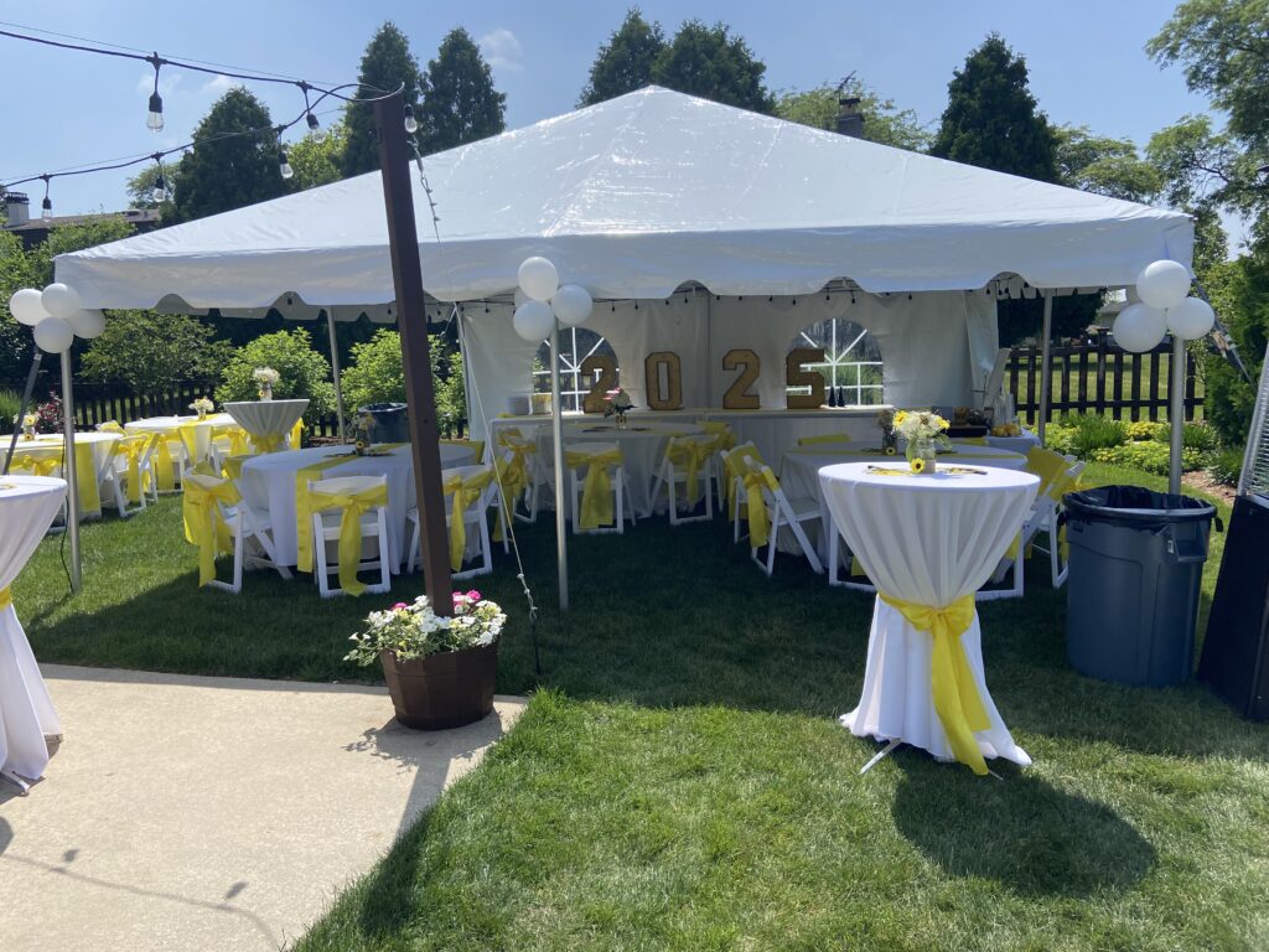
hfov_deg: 67.3
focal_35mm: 26
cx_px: 634
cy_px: 476
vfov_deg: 53.1
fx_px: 953
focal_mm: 4.25
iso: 32
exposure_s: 1/3300
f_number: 1.8
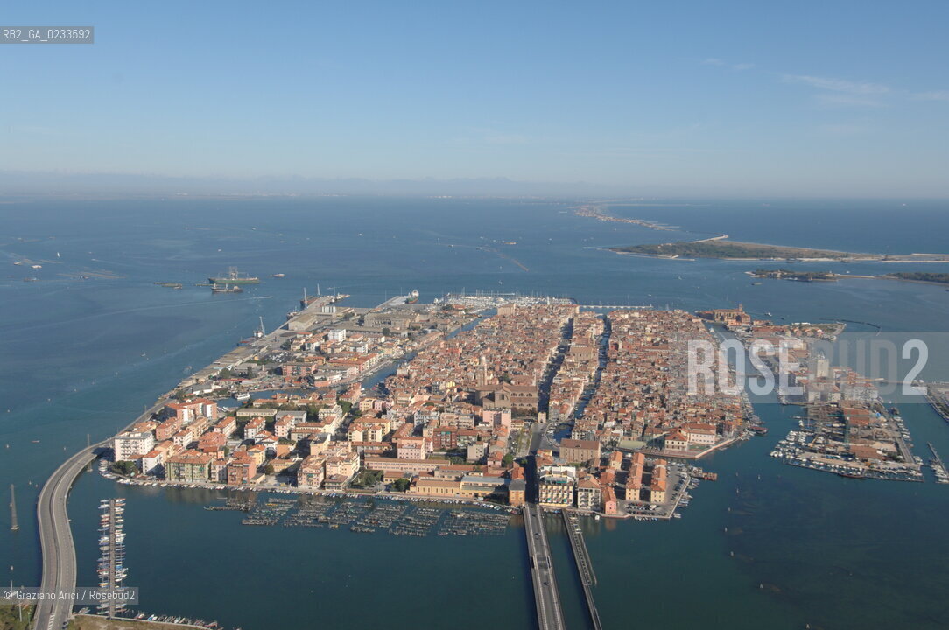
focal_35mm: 33
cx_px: 474
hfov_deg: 57.3
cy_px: 315
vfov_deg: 39.9
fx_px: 869
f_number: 8
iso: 200
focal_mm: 22
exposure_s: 1/500
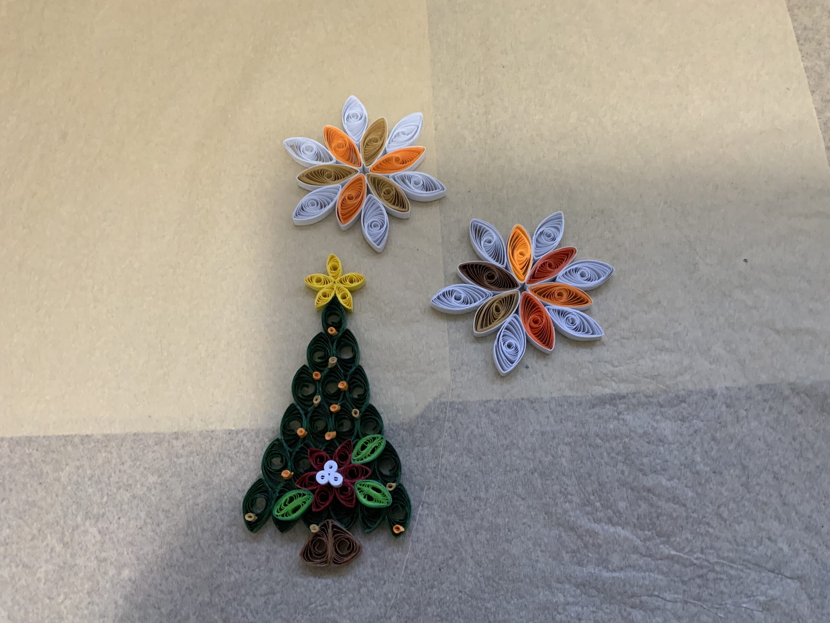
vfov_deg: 48.2
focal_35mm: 29
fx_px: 695
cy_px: 312
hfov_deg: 61.7
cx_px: 415
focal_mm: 3
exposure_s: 1/60
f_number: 1.8
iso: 160
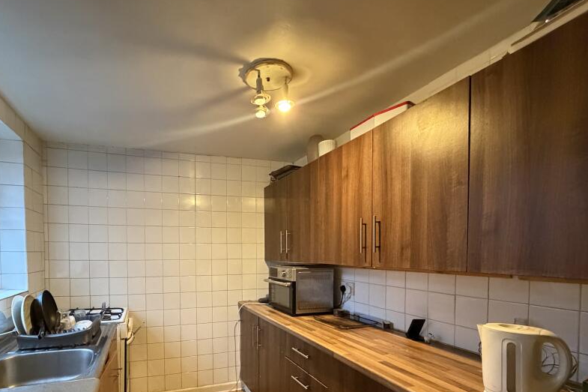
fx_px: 310
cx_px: 243
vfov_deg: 62.8
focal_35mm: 19
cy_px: 265
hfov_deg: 86.1
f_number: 2.2
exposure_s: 1/60
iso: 1000
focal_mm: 2.22
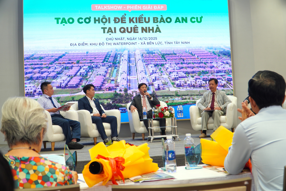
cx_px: 143
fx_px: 322
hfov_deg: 47.9
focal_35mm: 40
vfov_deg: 33.0
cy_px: 96
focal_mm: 27
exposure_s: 1/50
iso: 200
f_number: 4
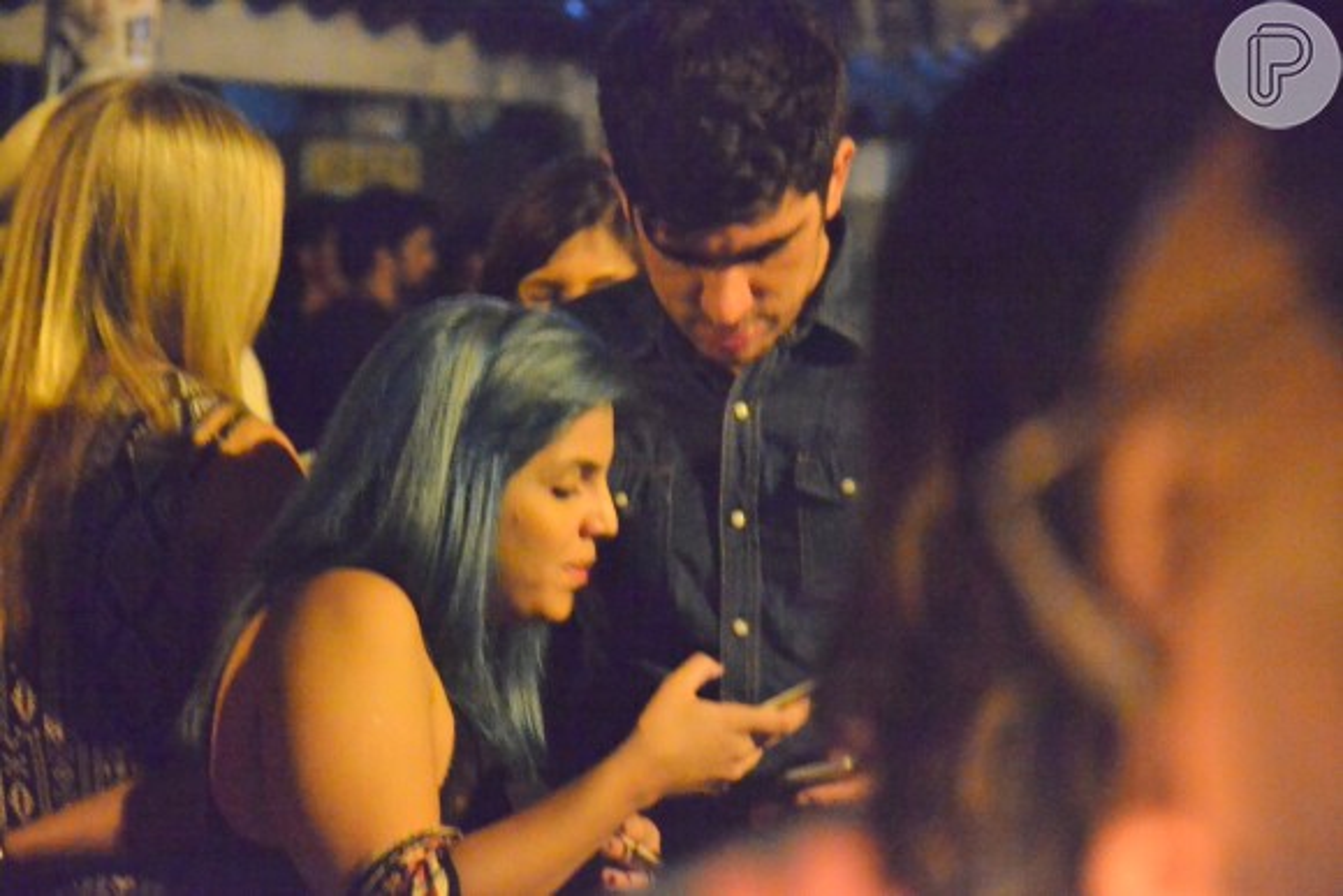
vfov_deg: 8.7
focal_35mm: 158
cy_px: 448
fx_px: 5877
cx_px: 672
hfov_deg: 13.0
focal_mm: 105
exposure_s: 1/30
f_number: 5.6
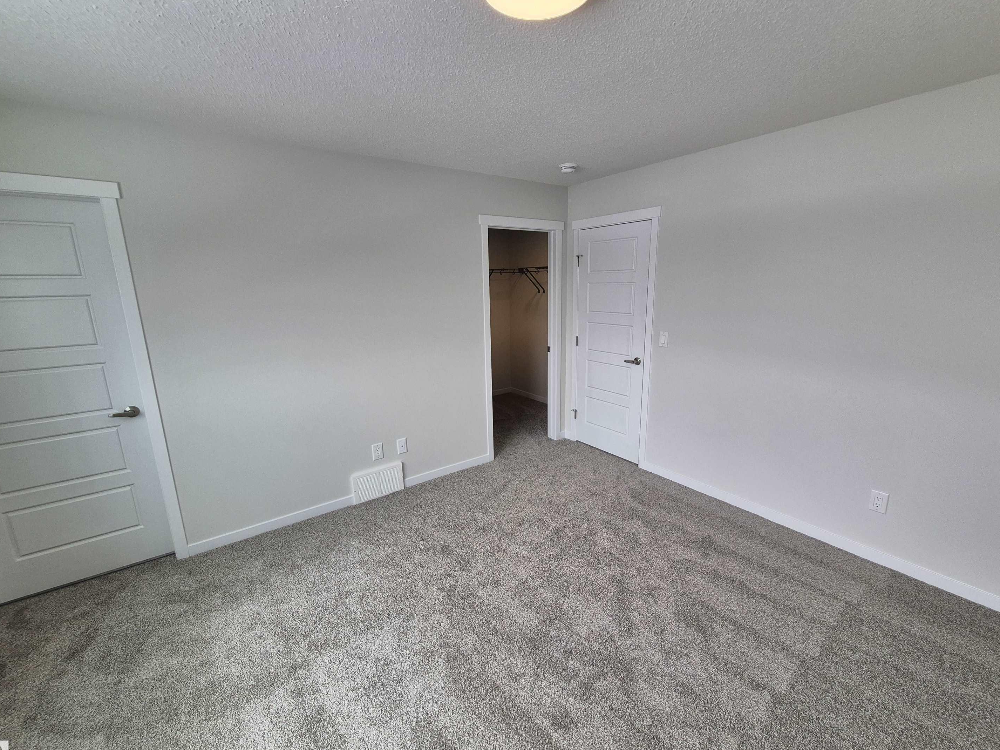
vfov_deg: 85.6
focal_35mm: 14
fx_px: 404
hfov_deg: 102.1
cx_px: 512
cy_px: 384
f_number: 2.2
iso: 50
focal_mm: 1.74
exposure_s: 1/218
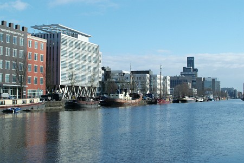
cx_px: 122
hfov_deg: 37.5
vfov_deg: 25.6
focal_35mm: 53
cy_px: 82
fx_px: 360
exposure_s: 1/1000
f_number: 6.7
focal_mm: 35
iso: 400
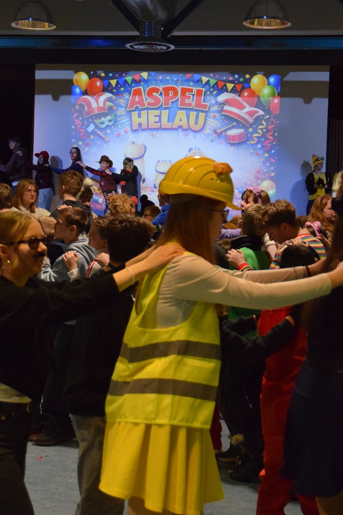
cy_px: 210
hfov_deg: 22.4
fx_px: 866
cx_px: 152
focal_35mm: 61
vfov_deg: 33.0
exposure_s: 1/400
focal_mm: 31
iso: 3200
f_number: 3.3
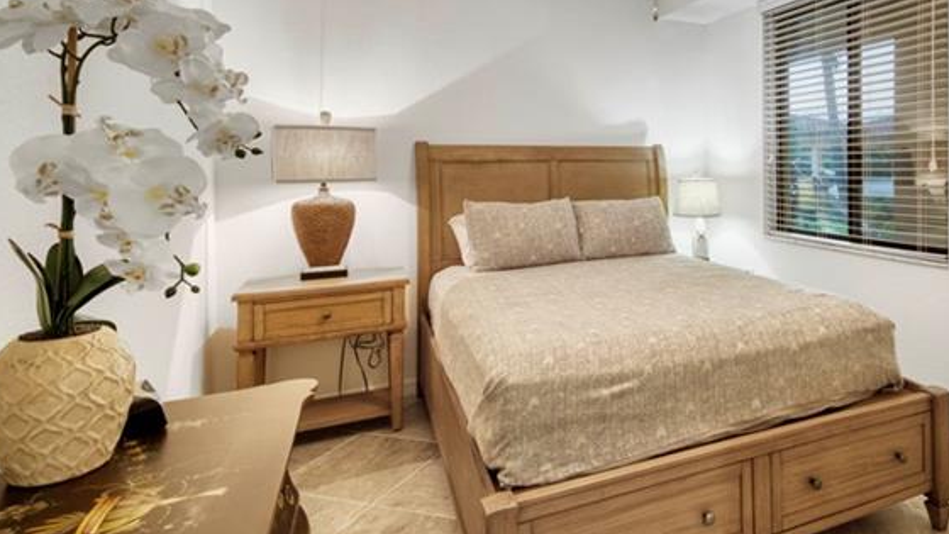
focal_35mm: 23
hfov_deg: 75.3
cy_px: 167
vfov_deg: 48.5
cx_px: 659
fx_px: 579
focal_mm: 12
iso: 125
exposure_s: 1/15
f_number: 11
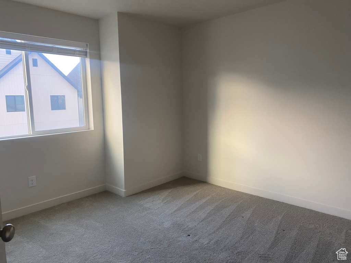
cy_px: 132
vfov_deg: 53.1
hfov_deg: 67.3
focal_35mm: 26
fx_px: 264
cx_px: 176
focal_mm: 4.25
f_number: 1.8
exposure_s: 1/85
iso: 125
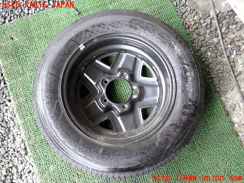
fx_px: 211
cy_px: 92
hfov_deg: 60.0
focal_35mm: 30
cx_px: 122
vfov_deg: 46.8
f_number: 2.3
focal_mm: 5.4
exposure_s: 1/40
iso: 200
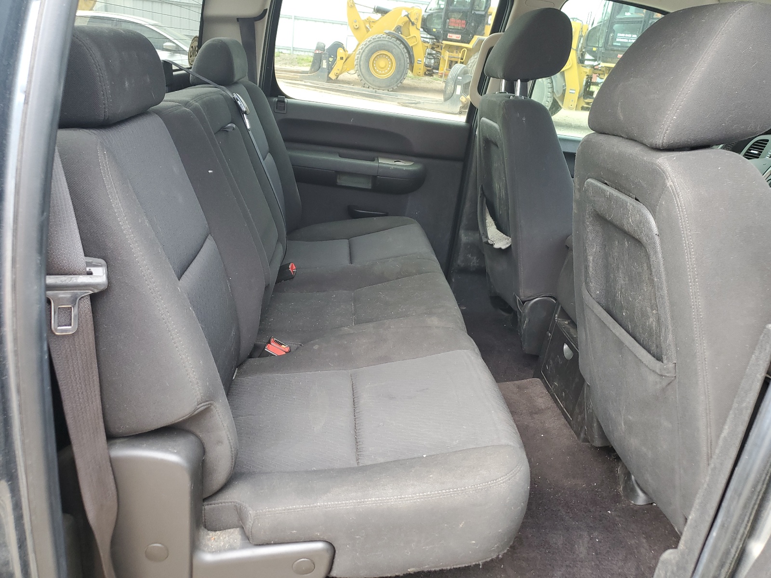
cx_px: 386
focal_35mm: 26
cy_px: 289
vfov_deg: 53.1
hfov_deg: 67.3
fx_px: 579
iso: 56
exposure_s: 1/60.2
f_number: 1.5
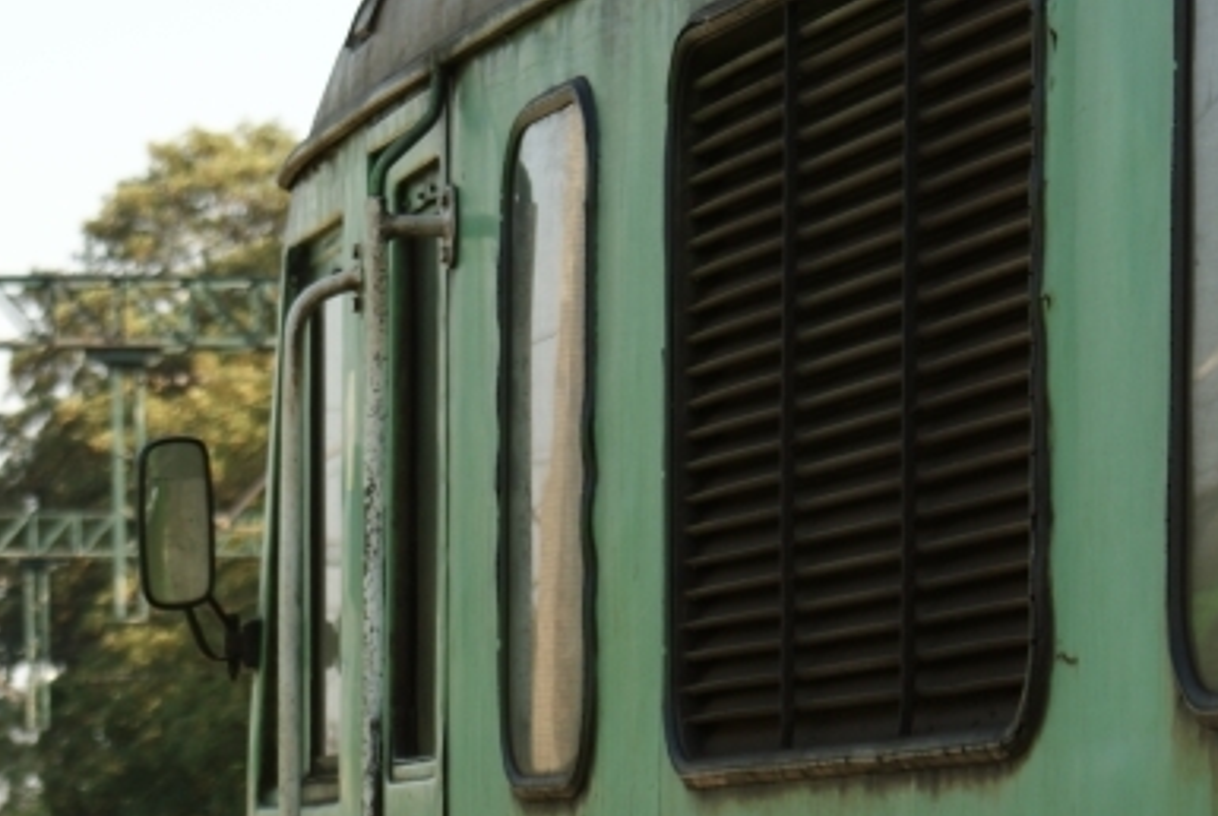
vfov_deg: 6.3
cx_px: 443
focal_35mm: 218
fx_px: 7387
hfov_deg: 9.4
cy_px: 844
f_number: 5.6
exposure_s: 1/125
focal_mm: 70
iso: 100
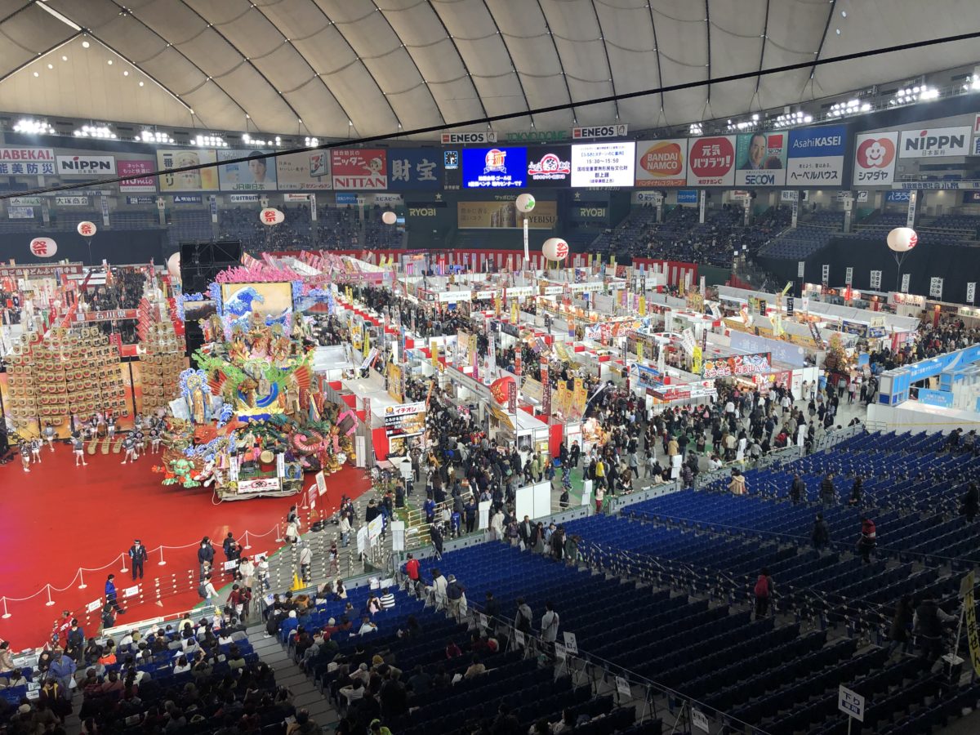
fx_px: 793
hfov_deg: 63.4
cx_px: 490
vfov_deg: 49.7
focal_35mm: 28
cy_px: 368
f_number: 1.8
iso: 50
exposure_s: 1/120
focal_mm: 3.99
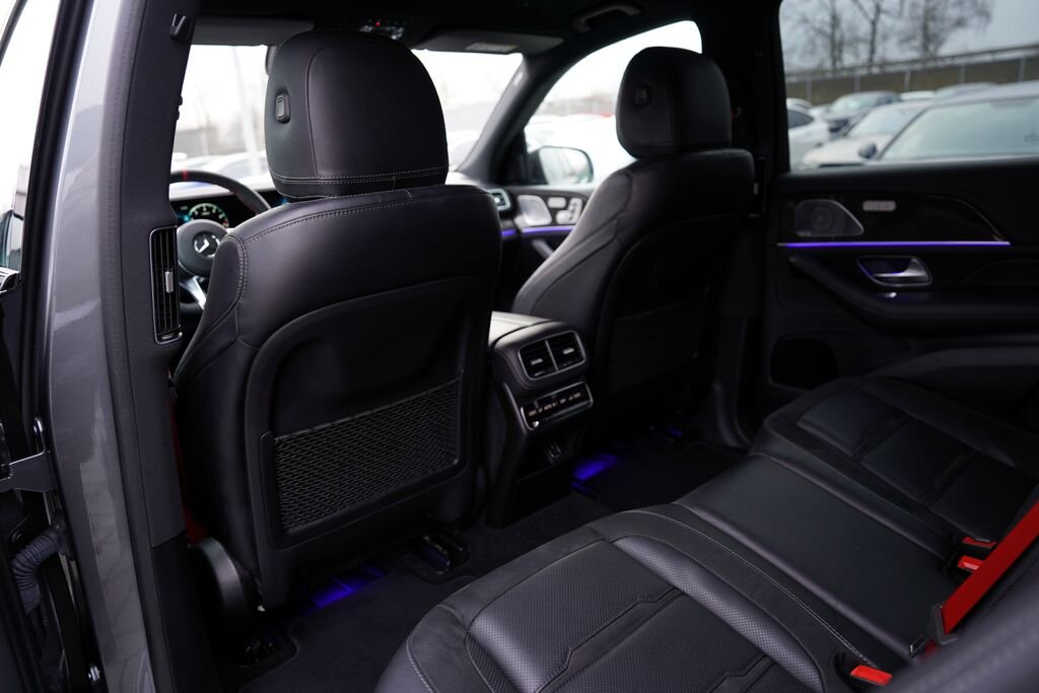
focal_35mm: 24
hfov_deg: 73.7
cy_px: 346
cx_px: 520
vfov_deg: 53.1
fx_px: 693
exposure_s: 1/30
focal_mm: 24
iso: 200
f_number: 2.8
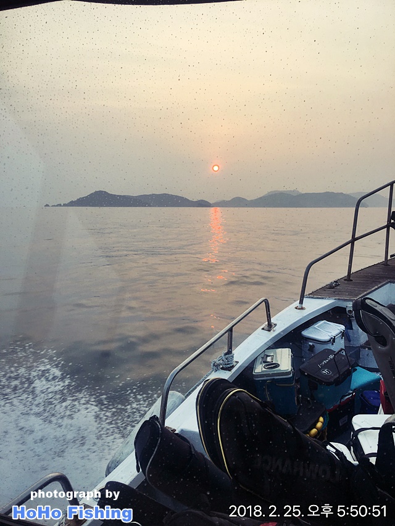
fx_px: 441
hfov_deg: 48.2
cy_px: 263
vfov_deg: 61.7
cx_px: 198
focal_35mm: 29
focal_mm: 4.15
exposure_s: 1/349
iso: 25
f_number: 2.2
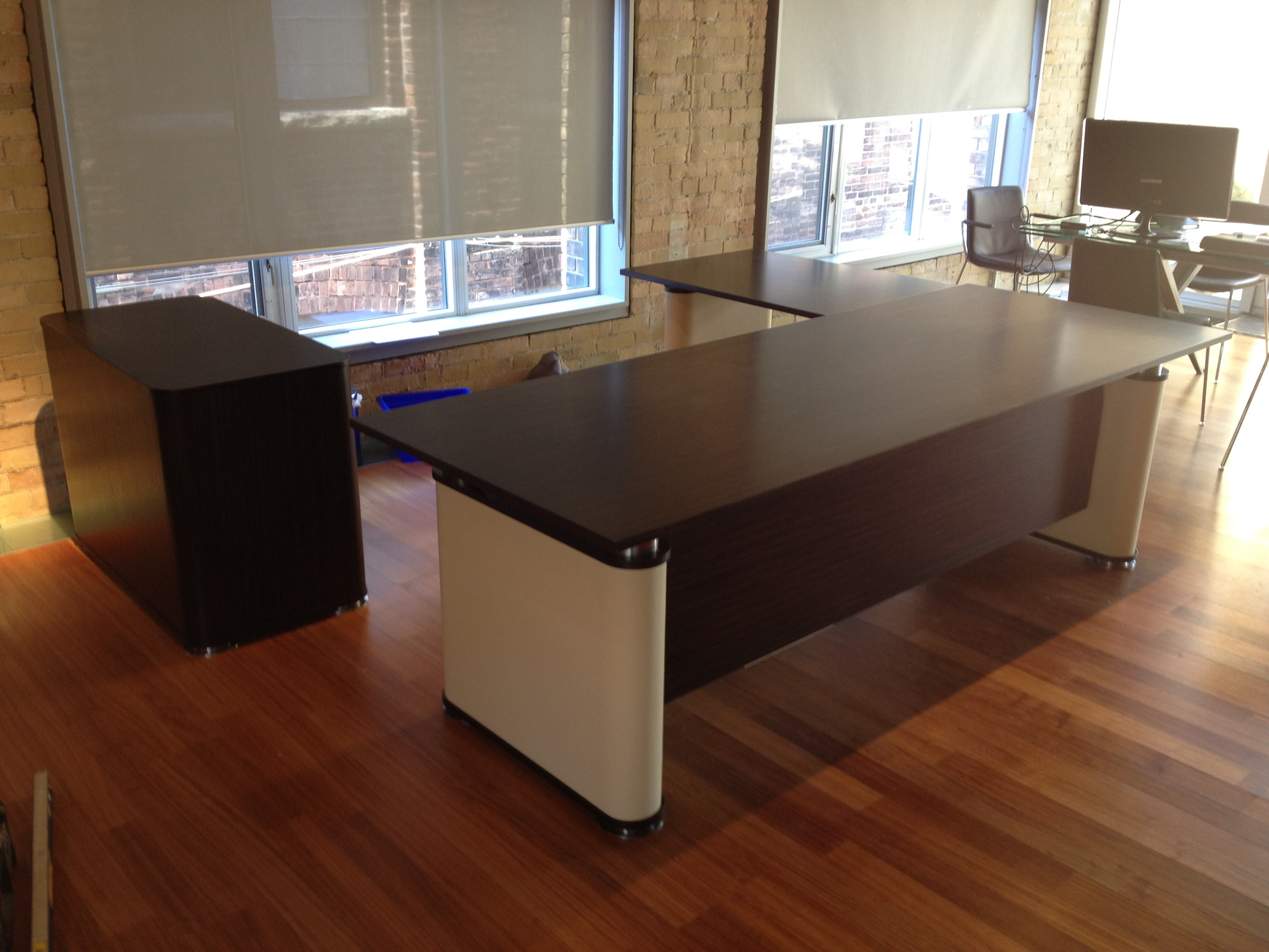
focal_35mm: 35
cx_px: 634
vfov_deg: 40.7
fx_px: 1283
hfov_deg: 52.6
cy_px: 476
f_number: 2.4
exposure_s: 1/20
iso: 50
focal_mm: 4.28
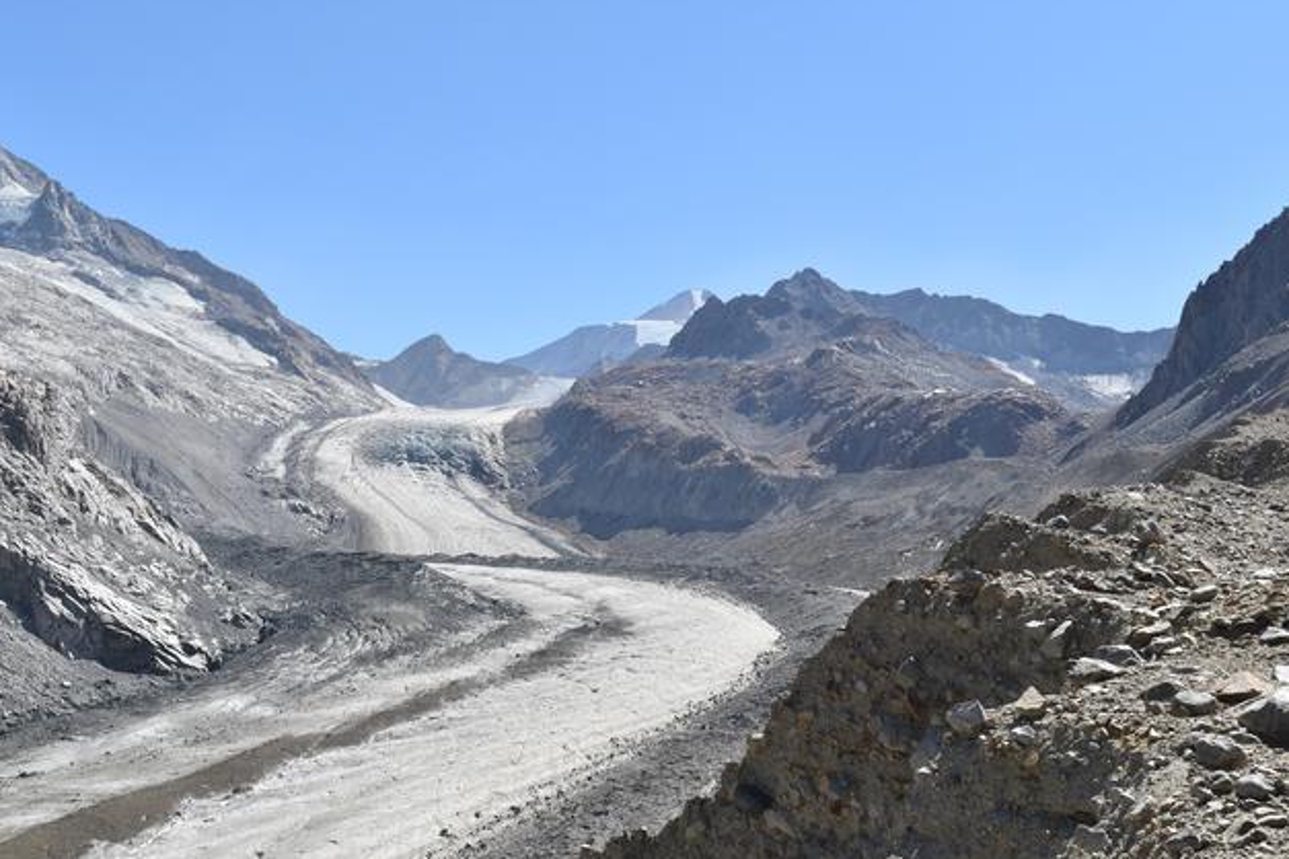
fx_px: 1739
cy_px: 437
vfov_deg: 27.8
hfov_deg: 40.7
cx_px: 619
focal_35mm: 49
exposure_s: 1/500
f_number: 11
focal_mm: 29
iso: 200
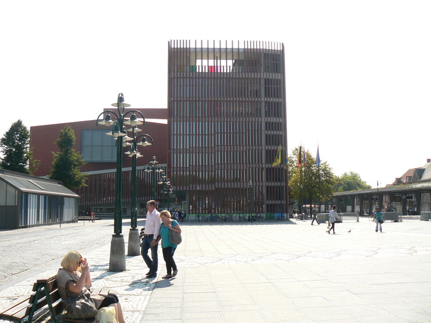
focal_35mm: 36
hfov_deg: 51.4
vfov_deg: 39.7
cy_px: 162
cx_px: 216
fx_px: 448
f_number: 3.6
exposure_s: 1/1000
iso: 100
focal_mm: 6
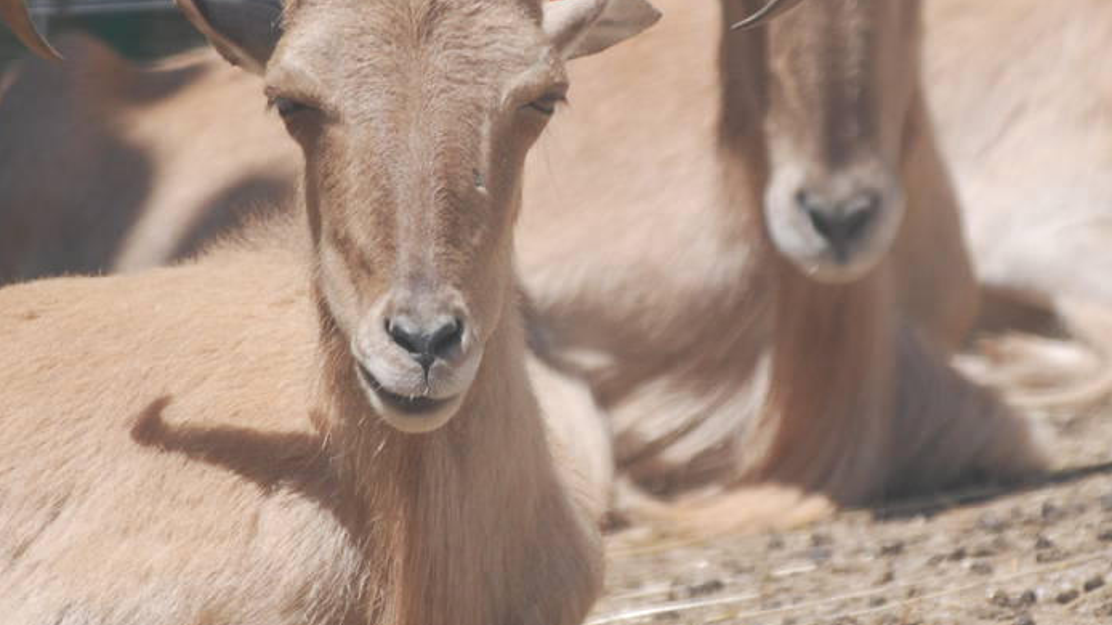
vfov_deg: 1.5
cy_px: 251
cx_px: 678
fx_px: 23524
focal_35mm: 798
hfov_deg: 2.7
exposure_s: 1/1000
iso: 200
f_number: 5.3
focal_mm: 220
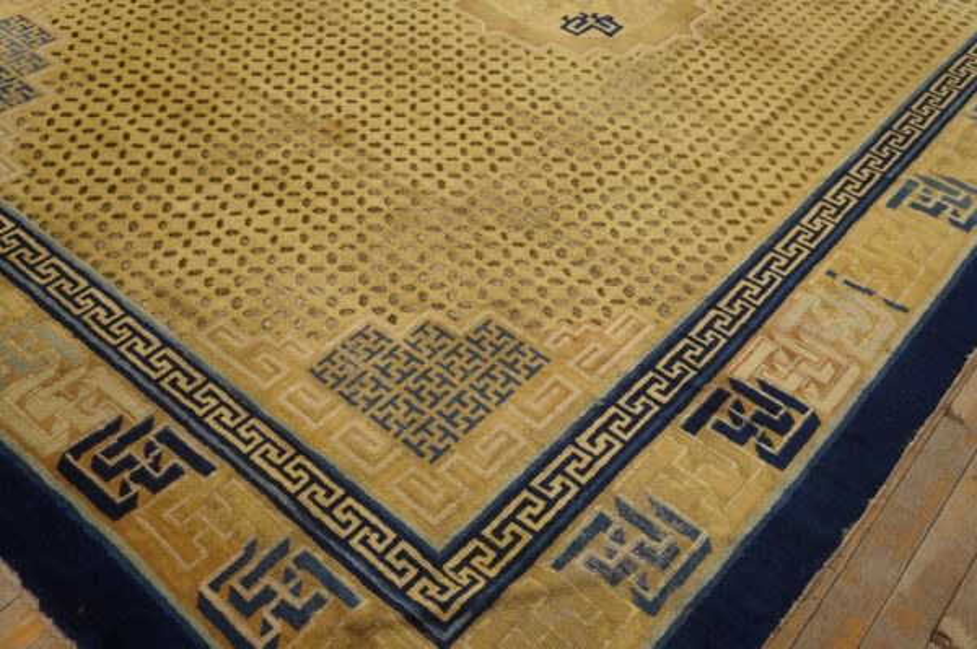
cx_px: 488
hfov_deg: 53.2
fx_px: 976
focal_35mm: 36
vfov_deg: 36.8
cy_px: 324
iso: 500
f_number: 4
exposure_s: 1/60
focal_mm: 24
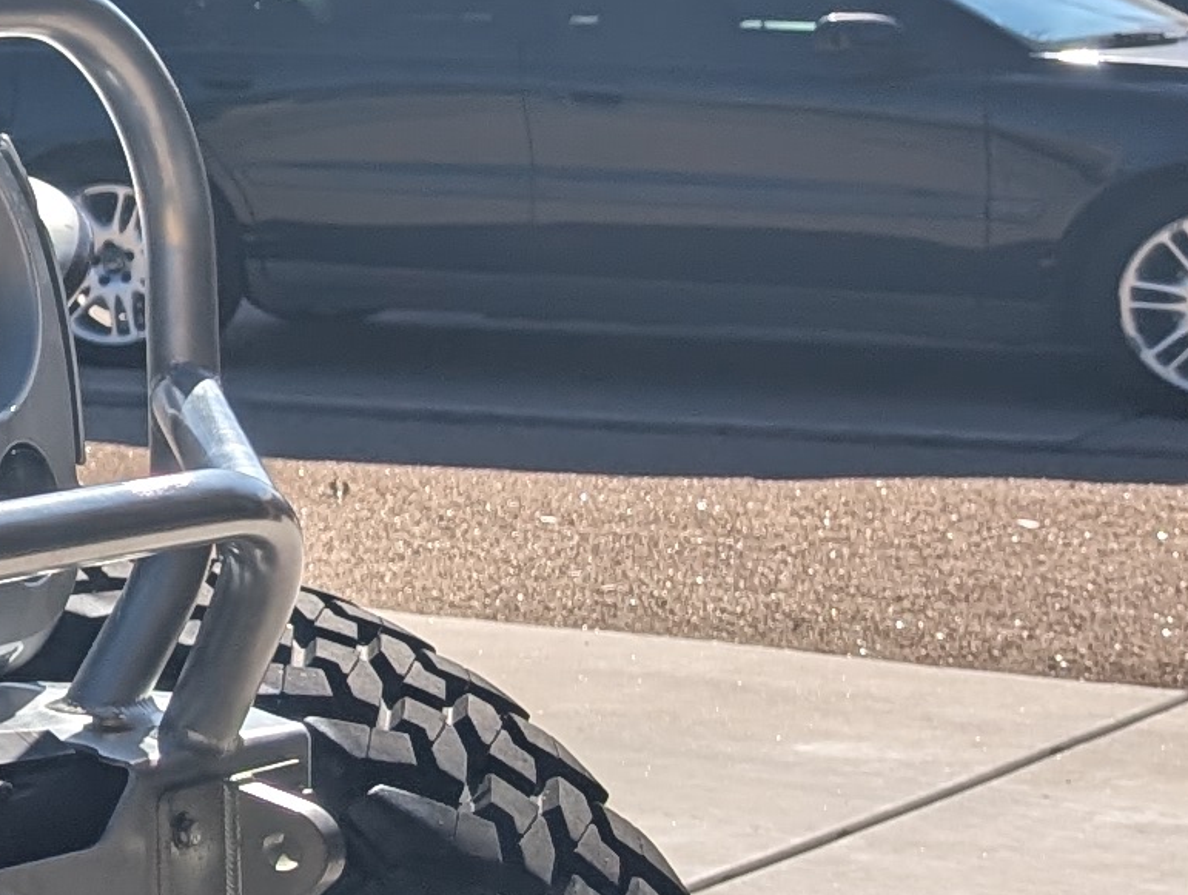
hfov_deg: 11.7
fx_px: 4366
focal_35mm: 127
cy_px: 213
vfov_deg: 11.7
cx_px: -1909
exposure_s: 1/1443
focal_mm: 6.9
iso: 20
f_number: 1.68
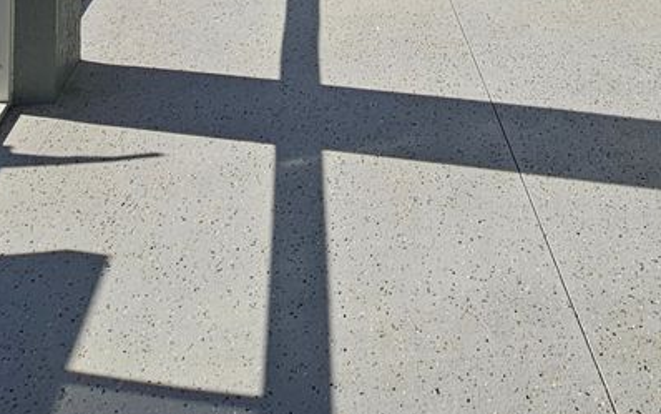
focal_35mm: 45
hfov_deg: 43.6
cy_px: -347
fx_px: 811
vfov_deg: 20.0
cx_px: 452
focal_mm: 2.2
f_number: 2.2
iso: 50
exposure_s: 1/857
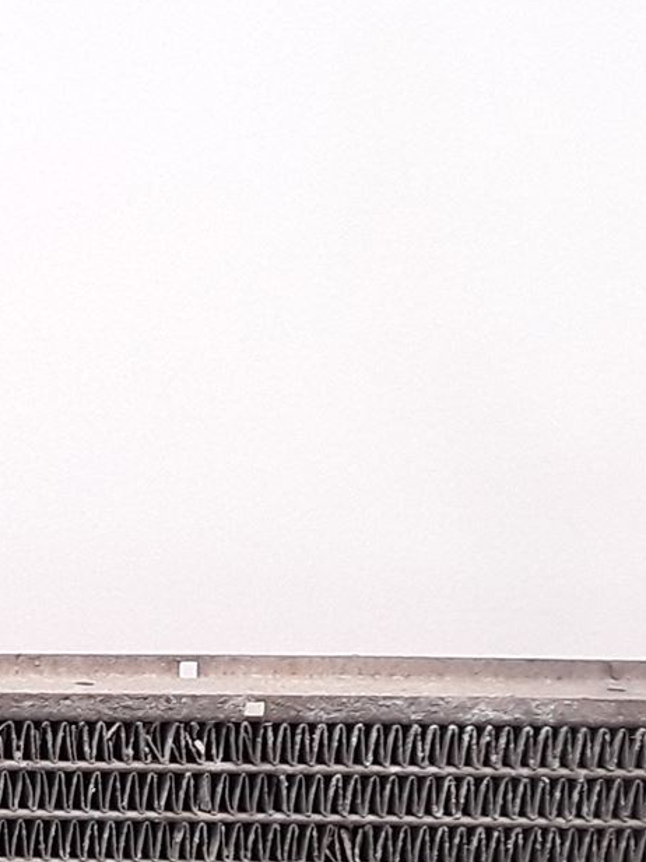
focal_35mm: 93
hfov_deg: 14.1
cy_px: 788
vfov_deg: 20.6
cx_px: -501
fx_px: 2316
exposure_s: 1/100
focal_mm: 2.91
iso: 100
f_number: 1.9
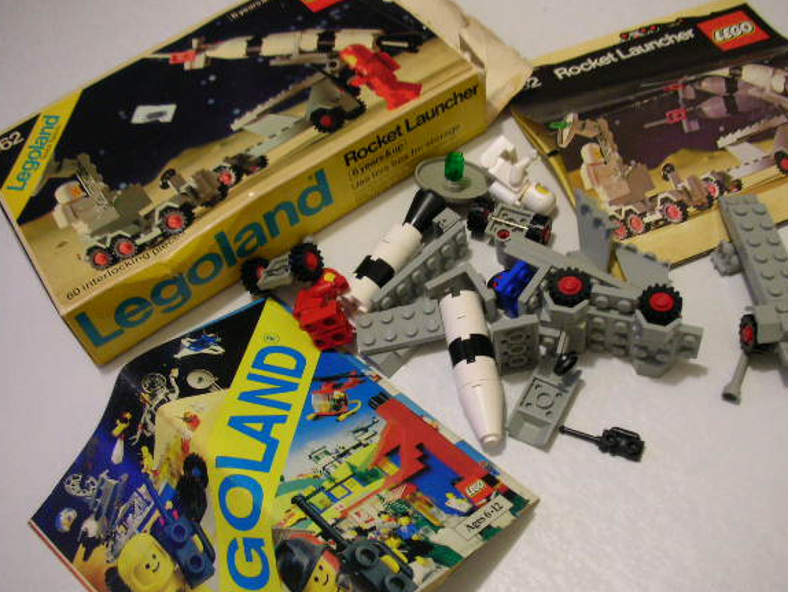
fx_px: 888
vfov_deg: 36.8
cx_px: 423
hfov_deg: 47.8
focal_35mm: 39
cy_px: 320
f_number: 3
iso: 152
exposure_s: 1/4.4
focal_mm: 5.8
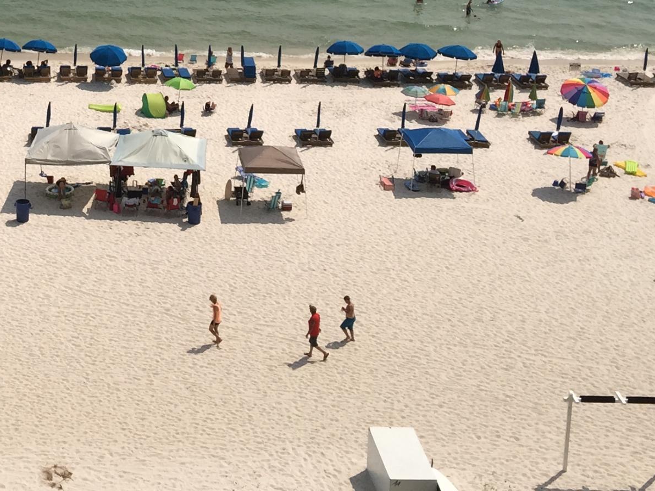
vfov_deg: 19.2
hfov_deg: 25.9
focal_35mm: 73
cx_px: 73
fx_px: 1381
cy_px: -77
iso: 32
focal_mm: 4.15
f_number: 2.2
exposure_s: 1/5650
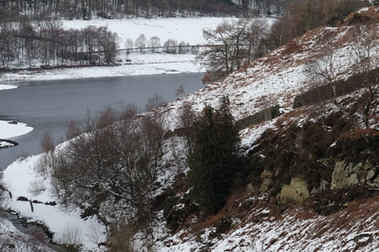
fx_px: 1274
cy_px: 100
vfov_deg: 11.3
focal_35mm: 121
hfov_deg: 16.7
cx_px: 33
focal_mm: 40.7
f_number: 5.6
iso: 200
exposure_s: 1/320
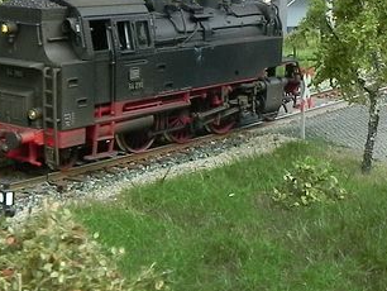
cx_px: 224
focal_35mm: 87
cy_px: 168
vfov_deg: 17.0
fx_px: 973
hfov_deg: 22.5
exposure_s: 1/10.5
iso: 200
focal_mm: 4.6
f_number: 8
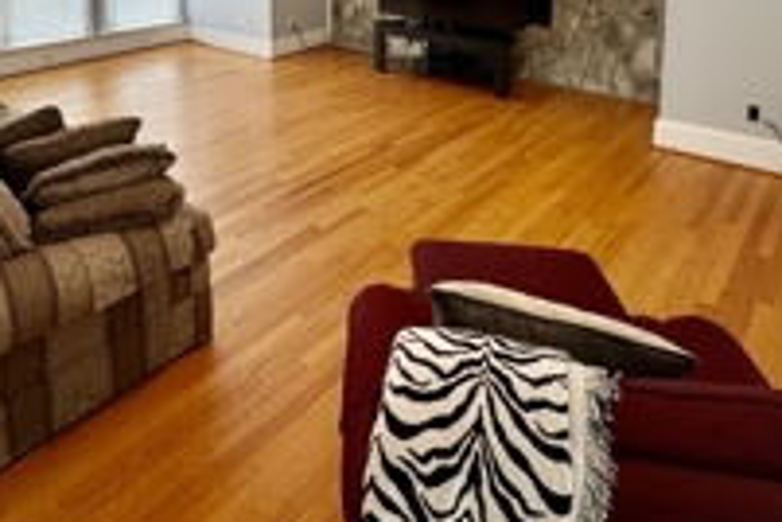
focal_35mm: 29
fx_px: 630
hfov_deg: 62.4
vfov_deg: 38.7
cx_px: 276
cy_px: -23
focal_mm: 2.22
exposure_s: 1/120
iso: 64
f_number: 2.2
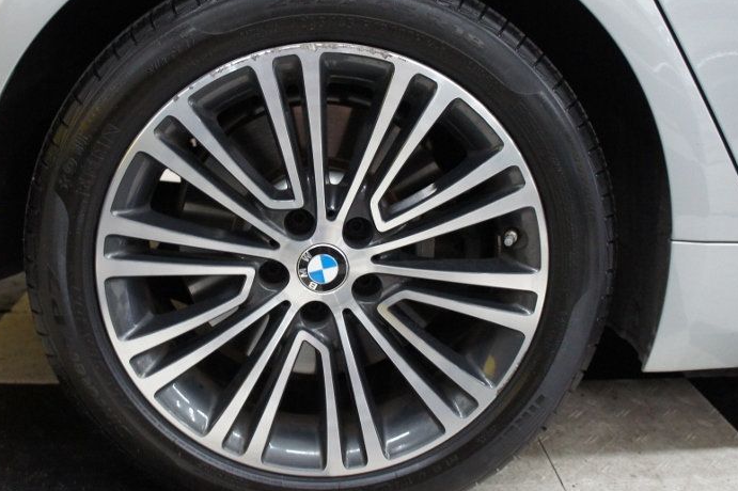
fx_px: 820
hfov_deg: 48.3
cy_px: 207
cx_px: 315
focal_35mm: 40
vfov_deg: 33.3
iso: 1600
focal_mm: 18
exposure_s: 1/80
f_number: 3.5
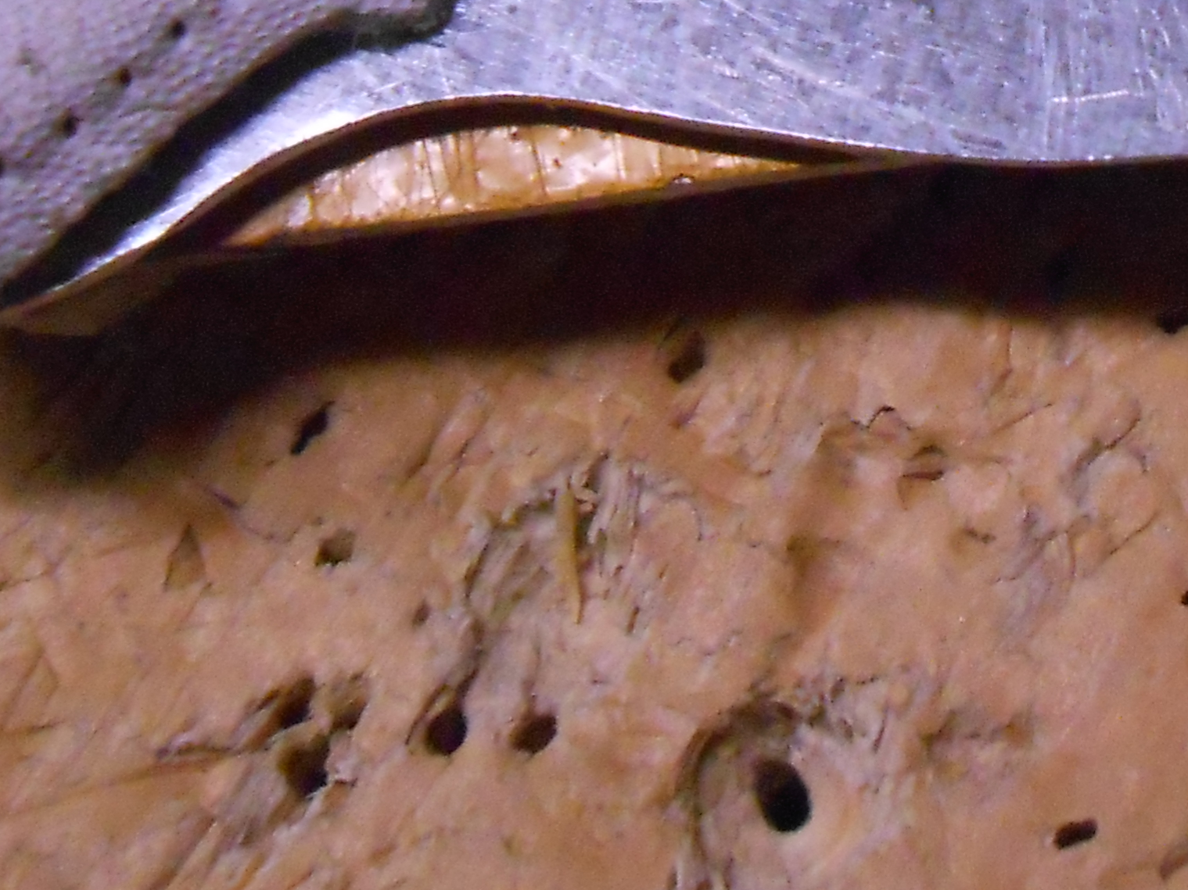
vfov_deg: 15.7
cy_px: -122
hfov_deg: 21.1
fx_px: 3123
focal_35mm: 91
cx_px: 1034
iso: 800
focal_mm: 5.3
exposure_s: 1/40
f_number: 3.8
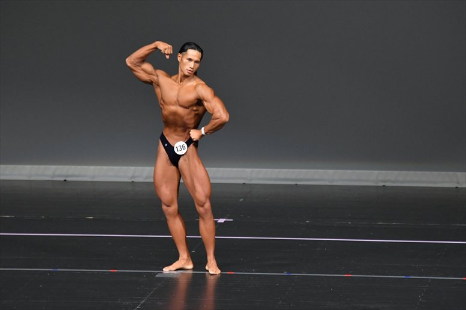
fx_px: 3881
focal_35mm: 300
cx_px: 233
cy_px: 155
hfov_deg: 6.9
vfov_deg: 4.6
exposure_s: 1/400
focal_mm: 200
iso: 4000
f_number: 5.6
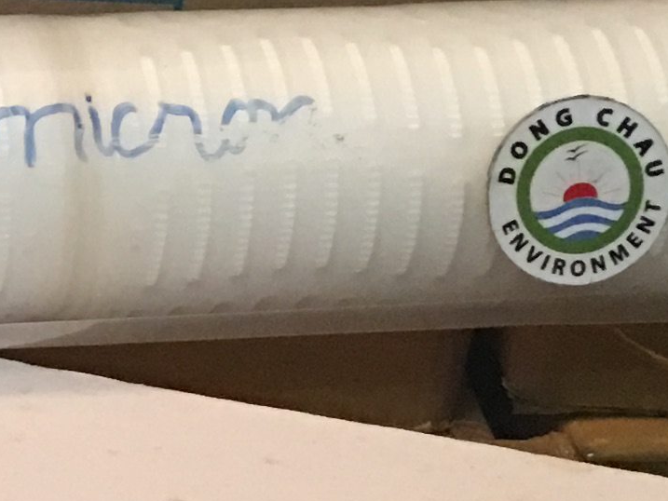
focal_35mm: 163
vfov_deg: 9.1
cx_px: -512
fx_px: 3146
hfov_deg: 11.3
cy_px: 141
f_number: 2.2
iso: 100
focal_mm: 4.15
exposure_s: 1/8
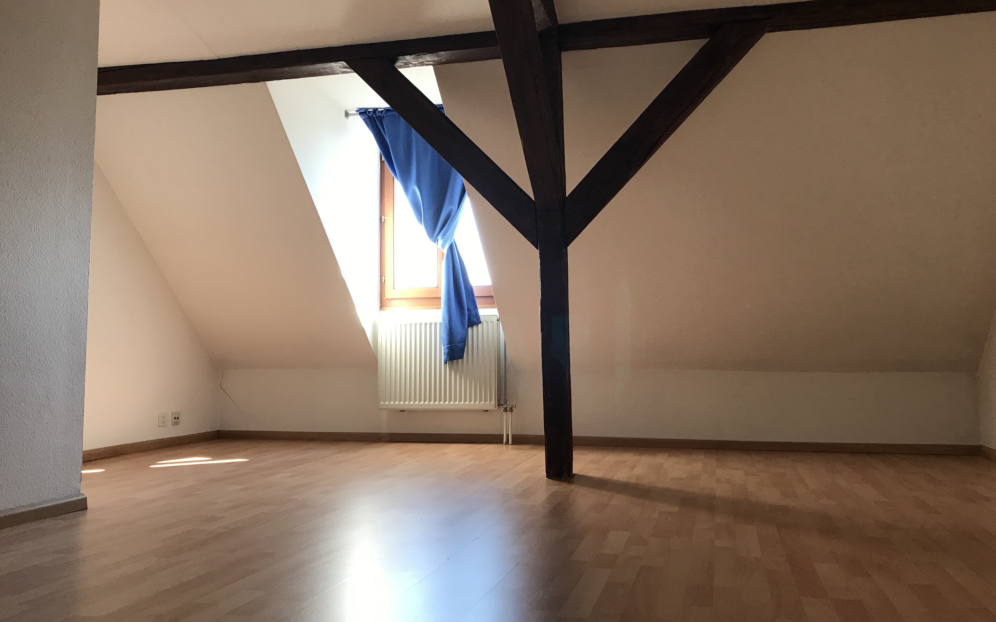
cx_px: 501
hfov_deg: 62.9
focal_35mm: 30
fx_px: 814
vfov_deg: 41.8
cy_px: 302
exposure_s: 1/33
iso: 20
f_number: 1.8
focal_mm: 3.99
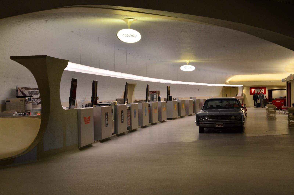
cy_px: 98
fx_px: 562
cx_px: 147
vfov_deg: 19.6
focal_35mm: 69
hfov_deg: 29.3
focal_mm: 46
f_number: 4.2
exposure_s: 1/50
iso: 400
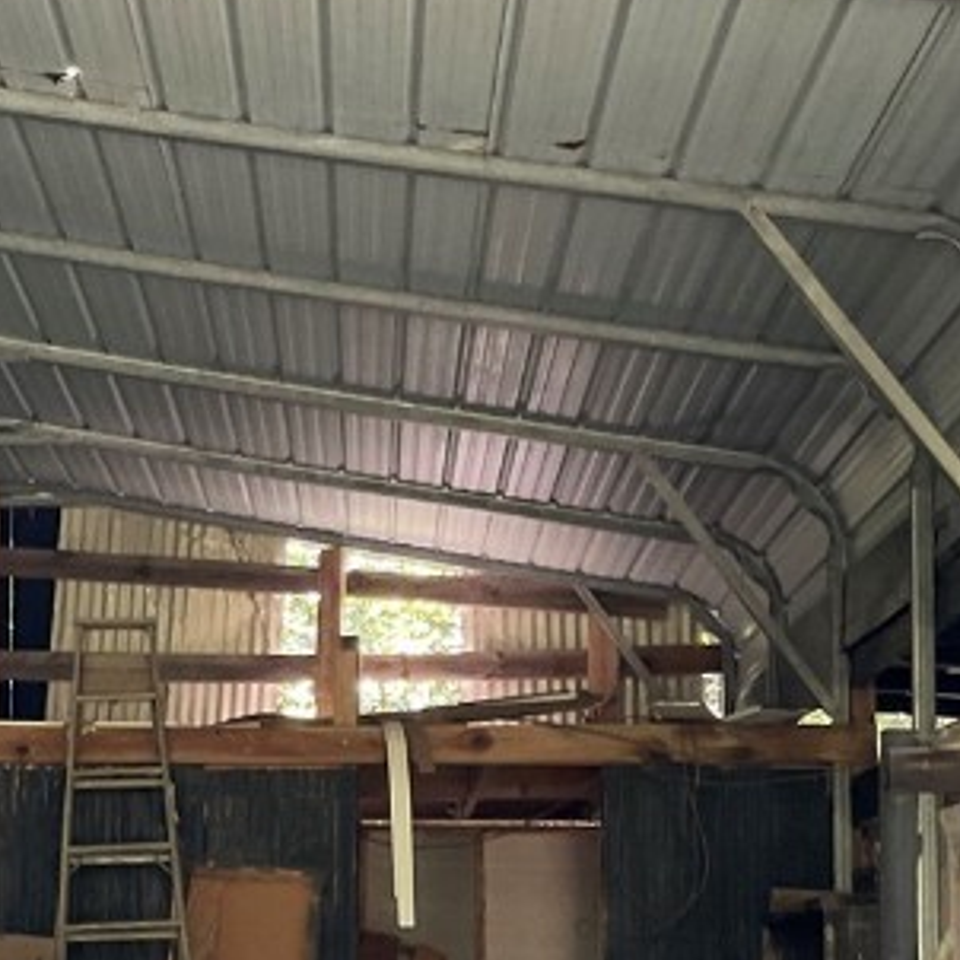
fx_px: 2730
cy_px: 766
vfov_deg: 19.7
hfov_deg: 19.3
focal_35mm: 87
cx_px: -25
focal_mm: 3
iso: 80
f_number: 1.8
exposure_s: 1/60
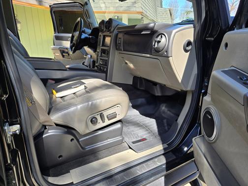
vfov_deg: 58.9
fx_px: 165
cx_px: 124
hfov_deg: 73.9
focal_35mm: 23
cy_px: 93
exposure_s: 1/748
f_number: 1.8
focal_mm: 5.4
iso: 80
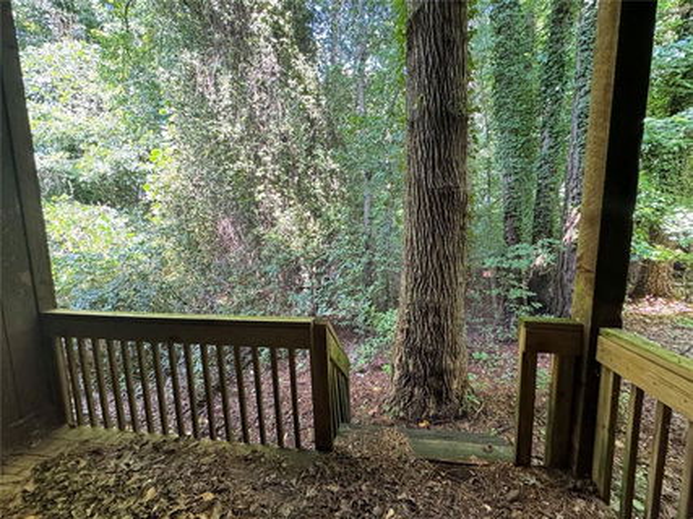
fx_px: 280
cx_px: 346
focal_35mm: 14
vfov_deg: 85.6
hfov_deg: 102.1
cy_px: 260
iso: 320
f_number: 2.2
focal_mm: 2.22
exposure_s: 1/67
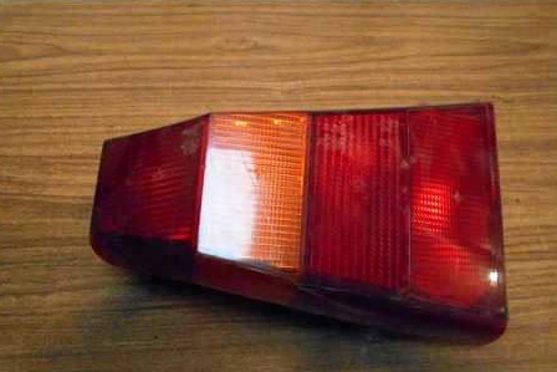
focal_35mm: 28
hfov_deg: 65.5
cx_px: 281
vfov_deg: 46.4
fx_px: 433
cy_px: 193
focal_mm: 4.6
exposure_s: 1/15
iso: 800
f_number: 3.2
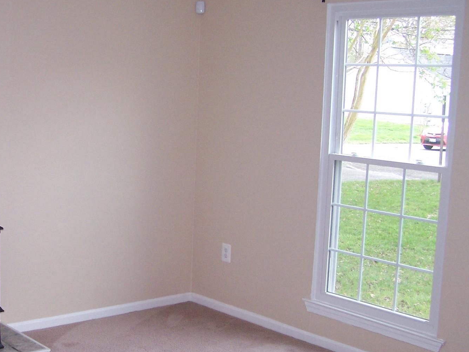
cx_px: 140
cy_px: 181
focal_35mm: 58
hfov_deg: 32.8
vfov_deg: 25.2
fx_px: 786
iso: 140
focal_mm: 6.3
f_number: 2.8
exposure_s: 1/60
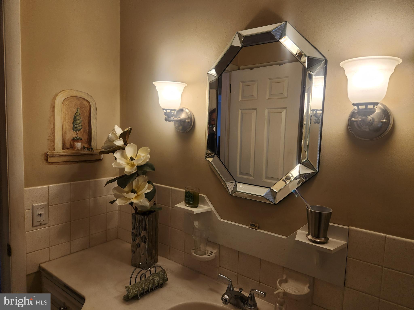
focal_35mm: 23
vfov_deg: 58.9
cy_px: 155
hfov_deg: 73.9
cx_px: 207
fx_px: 275
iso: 80
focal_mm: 5.4
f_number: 1.8
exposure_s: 1/120
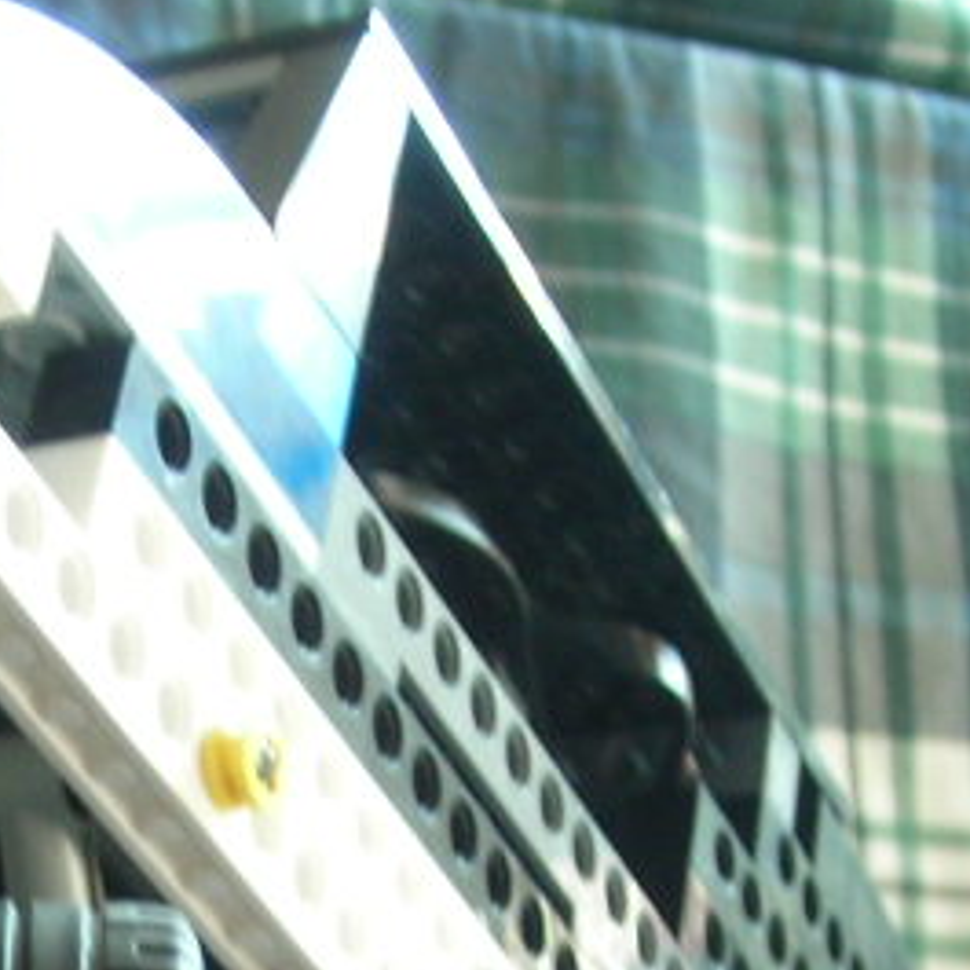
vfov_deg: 13.0
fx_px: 4121
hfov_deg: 13.3
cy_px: 1208
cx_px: 95
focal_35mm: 130
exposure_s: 1/4
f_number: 3.2
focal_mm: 6.3
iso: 68
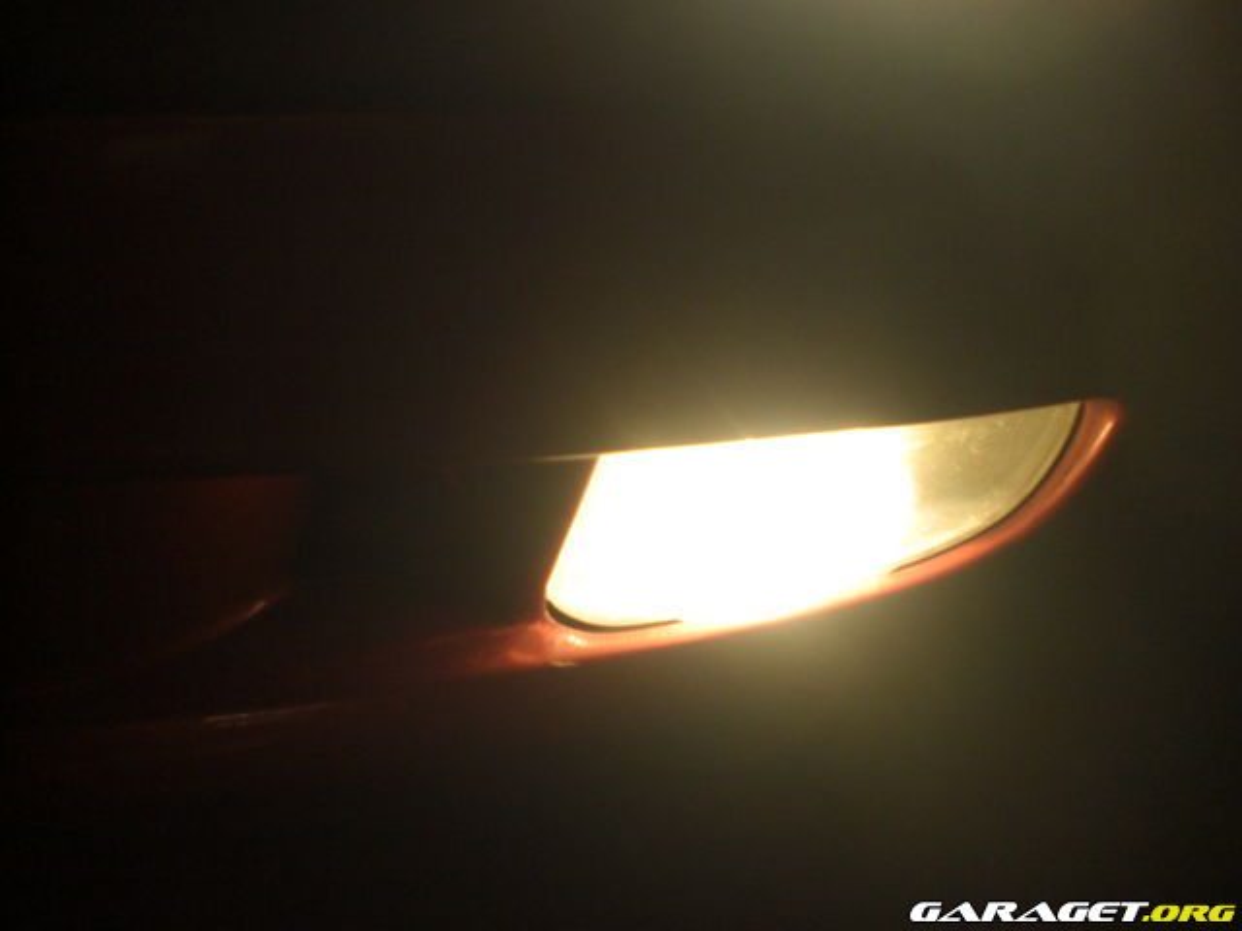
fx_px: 1363
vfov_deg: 37.7
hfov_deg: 49.0
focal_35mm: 38
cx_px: 621
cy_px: 466
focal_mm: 6.3
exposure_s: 1/80
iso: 200
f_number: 3.1
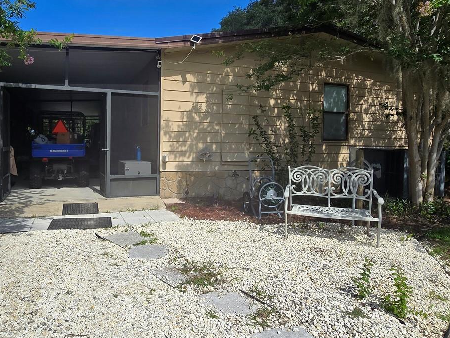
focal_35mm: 23
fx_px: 299
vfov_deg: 58.8
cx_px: 182
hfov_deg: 73.2
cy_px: 152
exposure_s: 1/2859
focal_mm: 2.2
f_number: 2.2
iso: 50
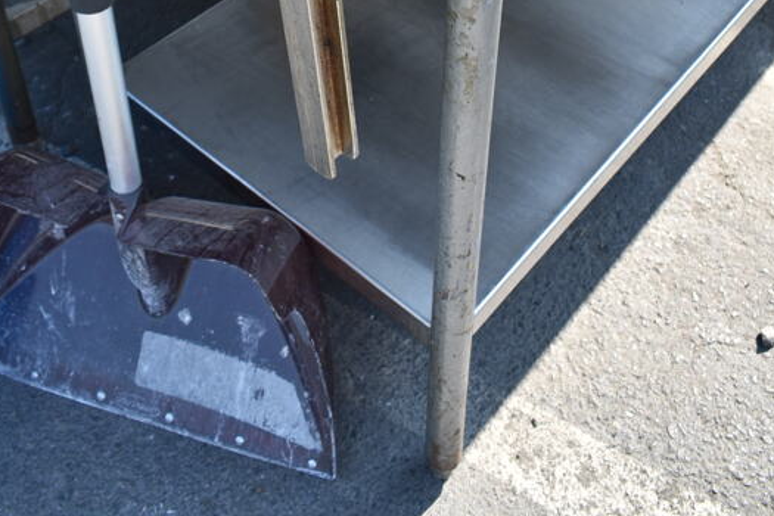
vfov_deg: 25.9
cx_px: 392
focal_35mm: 47
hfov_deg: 41.9
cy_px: -85
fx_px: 1010
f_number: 5.6
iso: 100
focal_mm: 18
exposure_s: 1/125
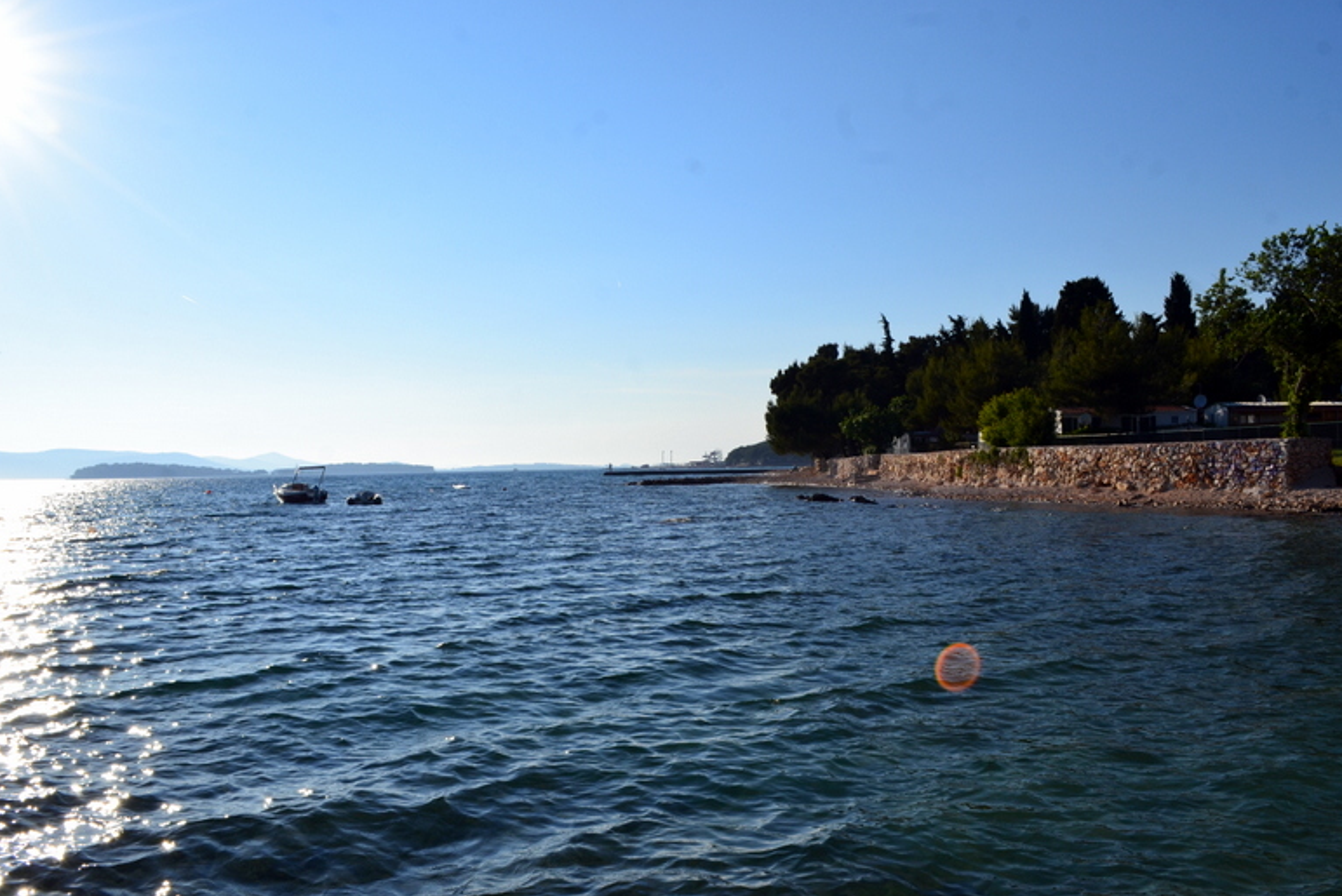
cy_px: 454
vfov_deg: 46.5
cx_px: 684
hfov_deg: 65.4
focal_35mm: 28
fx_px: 1044
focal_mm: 18
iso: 280
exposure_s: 1/500
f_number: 11
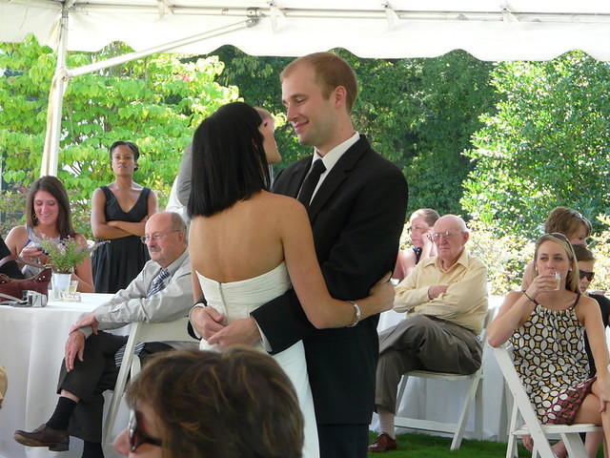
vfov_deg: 8.6
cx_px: 305
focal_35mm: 172
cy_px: 229
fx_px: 3031
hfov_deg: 11.5
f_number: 3.6
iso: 100
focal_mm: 22.1
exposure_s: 1/60
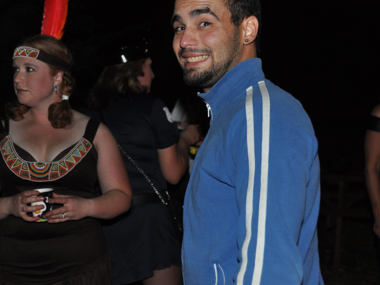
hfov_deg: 26.0
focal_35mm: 75
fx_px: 823
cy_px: 143
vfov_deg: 19.6
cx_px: 167
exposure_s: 1/60
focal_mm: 46
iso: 800
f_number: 4.5
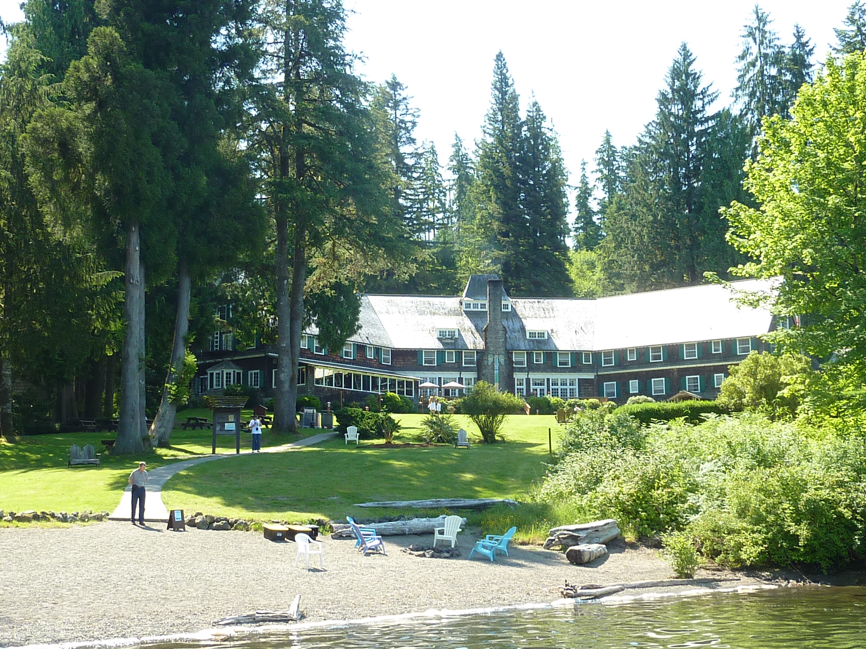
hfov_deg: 39.7
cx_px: 433
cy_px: 324
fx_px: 1201
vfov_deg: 30.3
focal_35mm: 48
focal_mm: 4.4
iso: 80
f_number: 4
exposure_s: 1/160
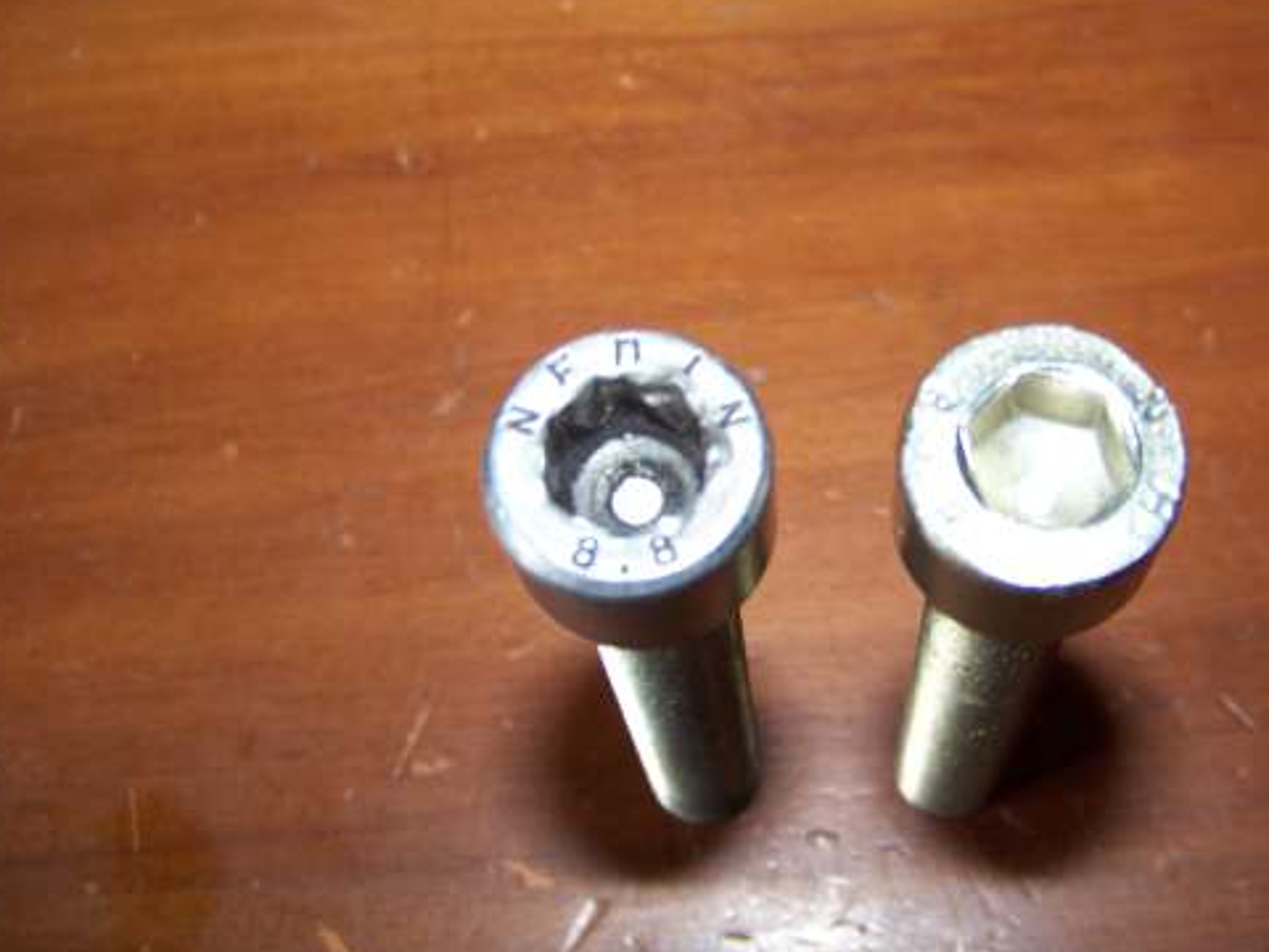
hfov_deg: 39.3
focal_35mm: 48
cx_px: 809
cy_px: 428
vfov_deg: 30.2
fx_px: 1760
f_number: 2.8
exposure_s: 1/30
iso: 71
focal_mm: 5.85
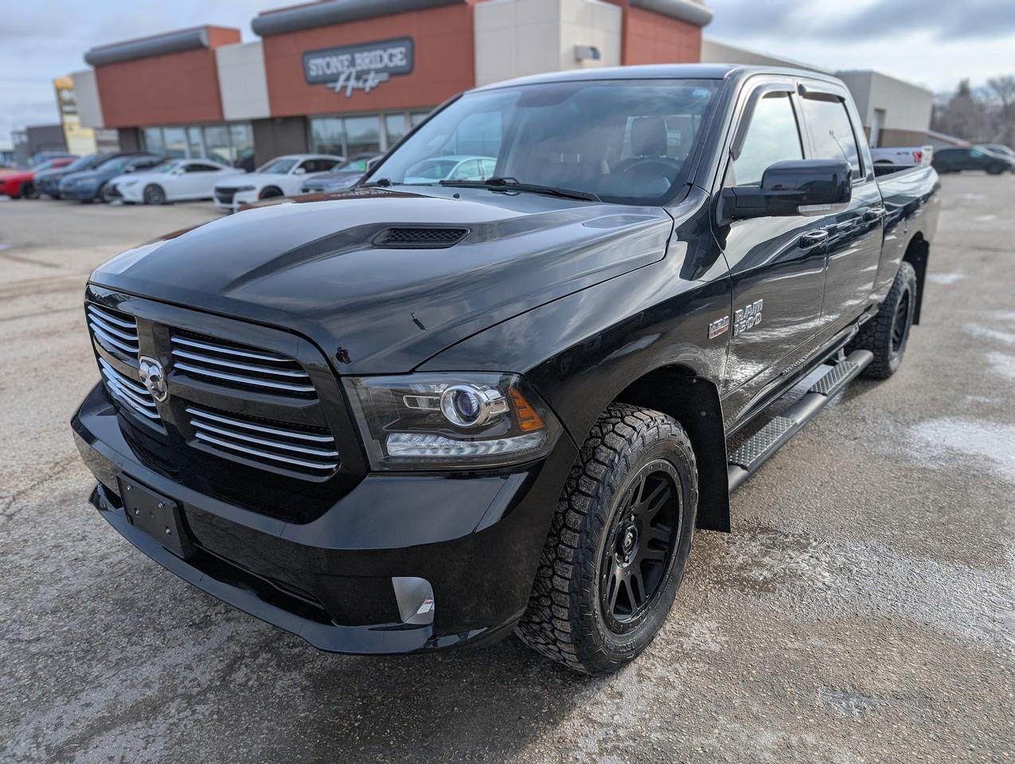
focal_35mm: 24
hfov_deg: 71.5
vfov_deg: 56.9
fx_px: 705
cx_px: 508
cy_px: 382
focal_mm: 6.9
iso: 19
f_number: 1.68
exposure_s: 1/1151
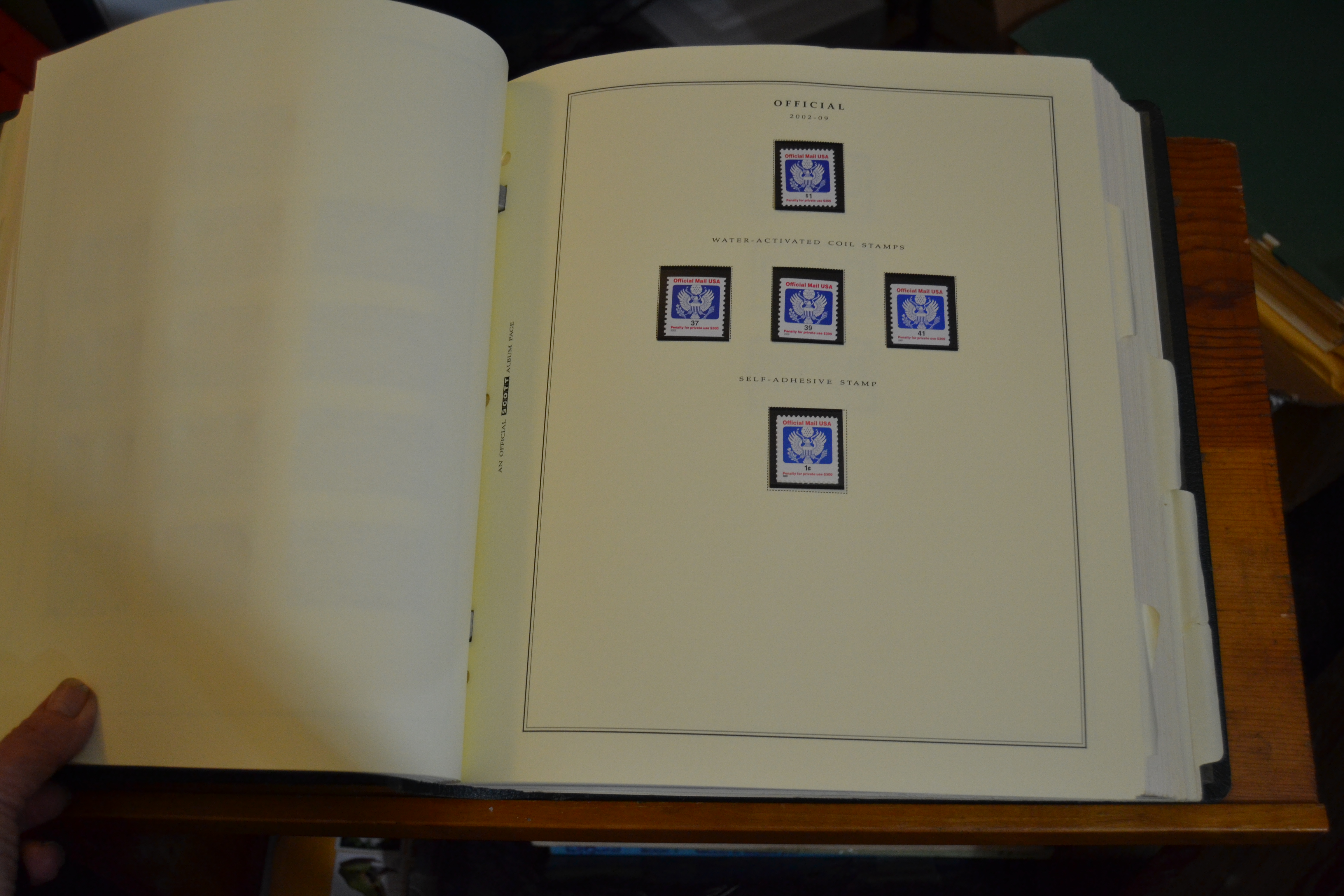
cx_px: 672
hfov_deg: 53.1
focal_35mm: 36
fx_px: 1344
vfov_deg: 36.9
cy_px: 448
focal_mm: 24
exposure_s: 1/60
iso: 900
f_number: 3.8
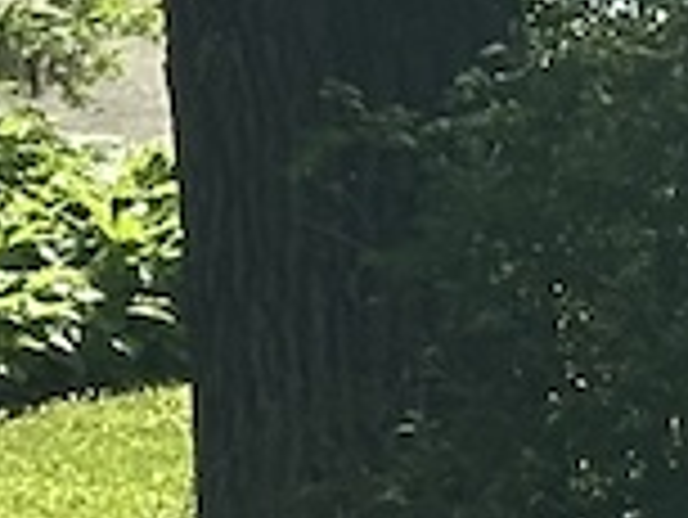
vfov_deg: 3.8
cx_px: 2608
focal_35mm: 377
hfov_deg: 4.8
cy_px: -1022
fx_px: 7499
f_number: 1.78
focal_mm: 6.86
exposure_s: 1/2160
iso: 64
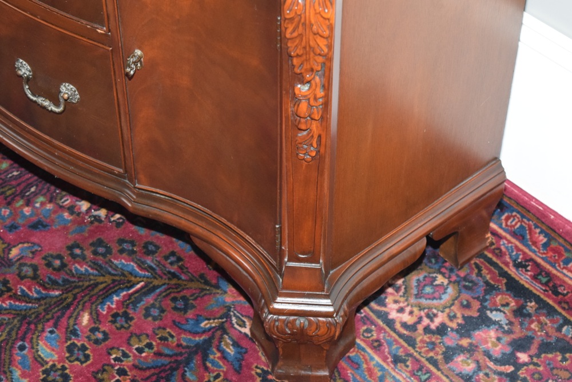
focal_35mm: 82
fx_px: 1311
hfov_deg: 24.6
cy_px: 191
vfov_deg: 16.6
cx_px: 286
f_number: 5.6
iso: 3200
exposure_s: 1/60
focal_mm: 55
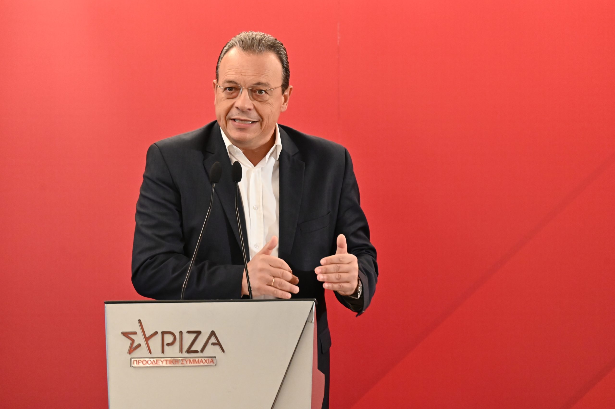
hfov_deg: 4.8
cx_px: 308
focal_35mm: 430
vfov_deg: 3.2
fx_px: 7340
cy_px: 204
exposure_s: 1/250
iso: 7200
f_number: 6
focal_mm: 430
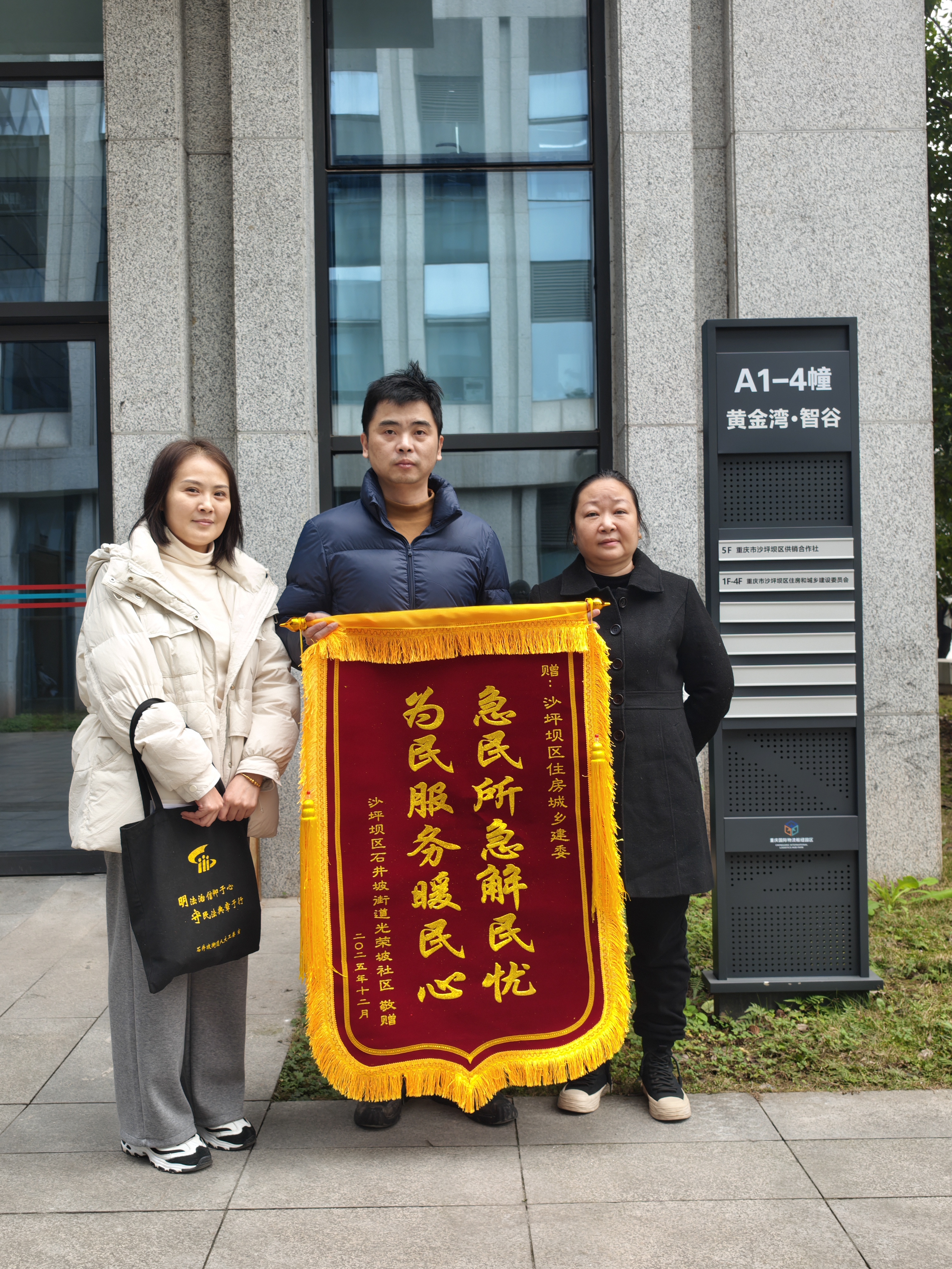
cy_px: 634
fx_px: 1173
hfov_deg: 44.2
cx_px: 476
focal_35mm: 32
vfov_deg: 56.8
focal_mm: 8.72
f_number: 2.8
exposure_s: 1/100
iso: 86
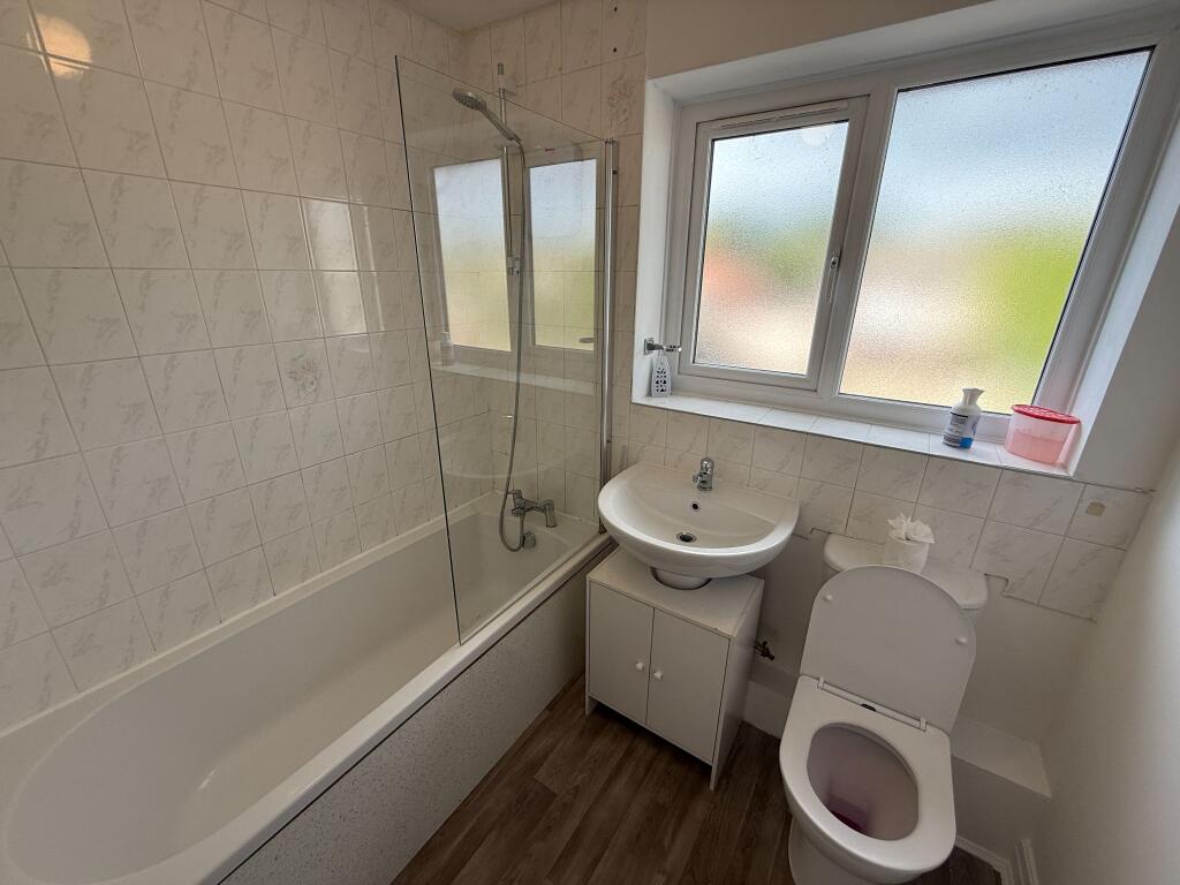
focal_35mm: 14
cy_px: 442
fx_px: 477
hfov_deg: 102.1
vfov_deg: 85.7
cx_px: 590
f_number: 2.2
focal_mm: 2.22
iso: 64
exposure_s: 1/144
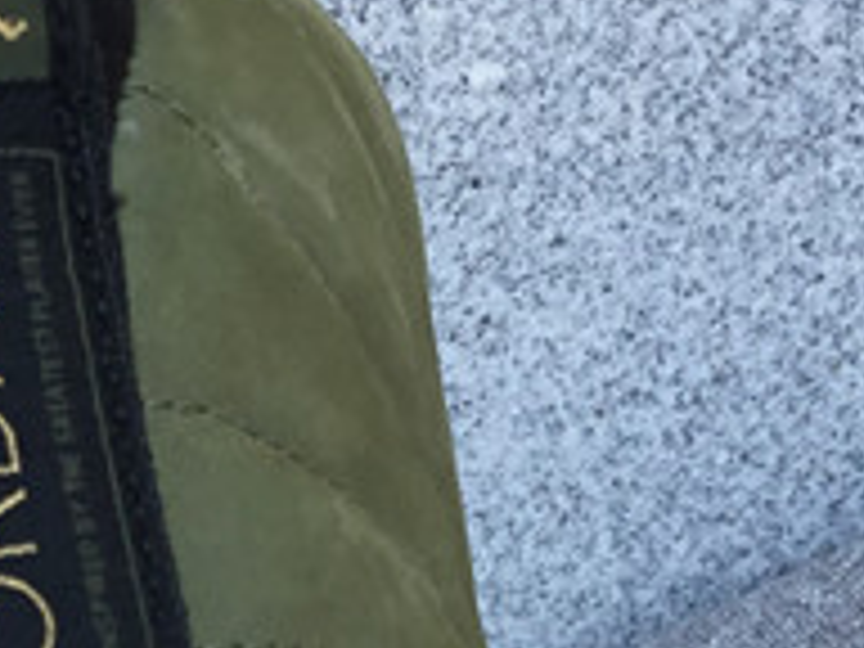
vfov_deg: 11.3
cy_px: 778
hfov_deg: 15.1
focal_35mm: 129
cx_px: 76
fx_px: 3220
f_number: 2.4
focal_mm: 3.3
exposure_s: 1/460
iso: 25
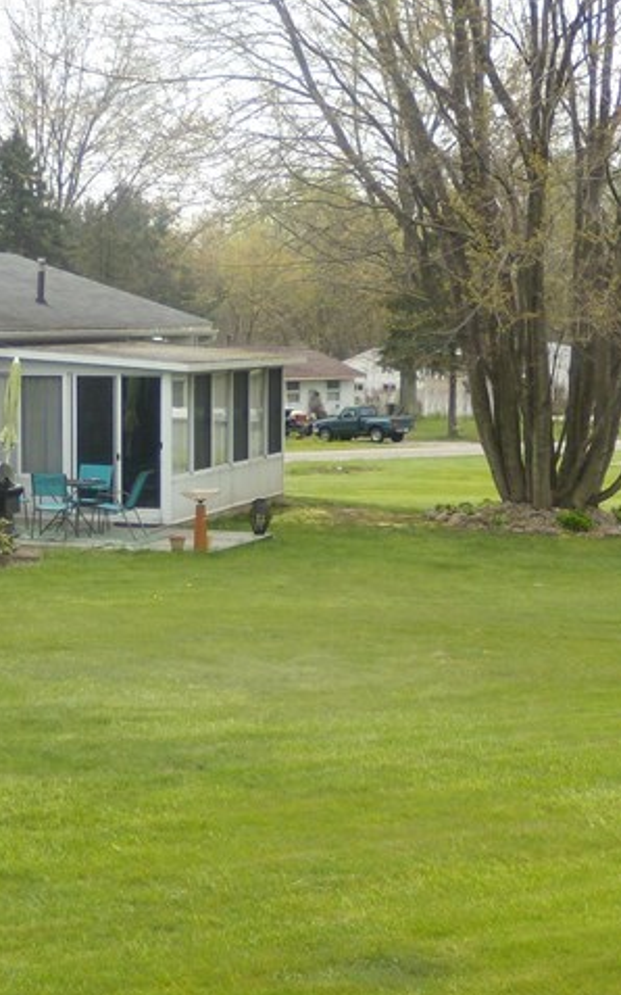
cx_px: 383
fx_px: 2221
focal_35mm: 82
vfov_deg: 25.2
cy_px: 607
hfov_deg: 15.9
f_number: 3.6
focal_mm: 6.4
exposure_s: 1/400
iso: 80
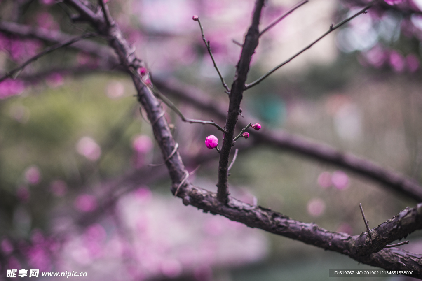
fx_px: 586
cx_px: 211
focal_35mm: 50
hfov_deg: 39.6
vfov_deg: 27.0
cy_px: 140
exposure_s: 1/1000
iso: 250
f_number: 2.2
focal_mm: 50
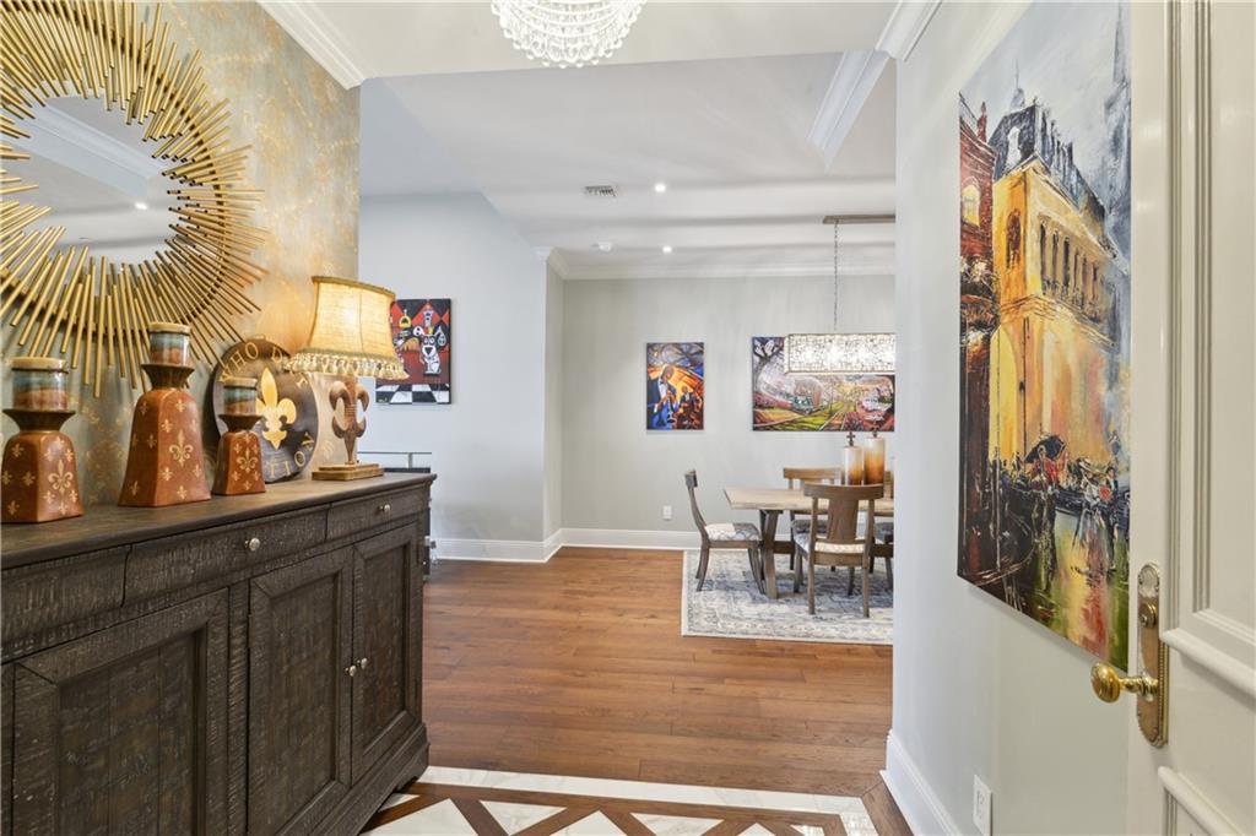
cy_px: 418
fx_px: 558
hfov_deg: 96.8
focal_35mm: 16
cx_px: 628
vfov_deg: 73.7
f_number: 11
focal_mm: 16
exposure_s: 1/2.5
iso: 400
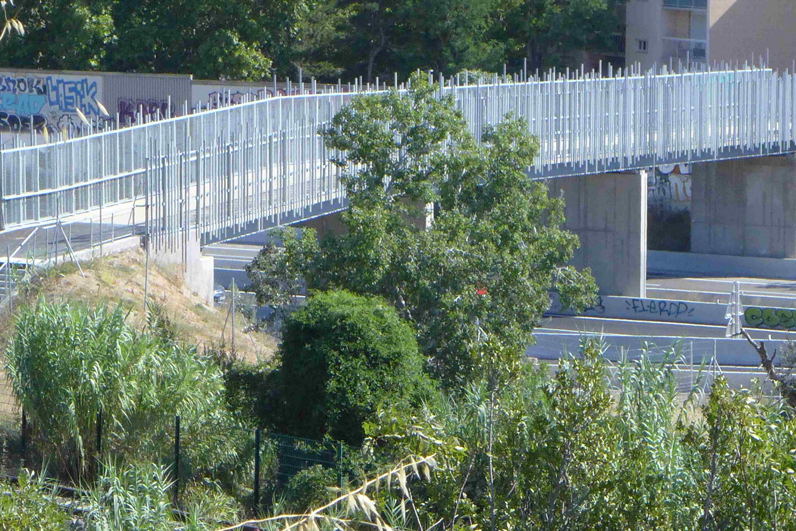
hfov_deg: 10.8
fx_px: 4224
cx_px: 381
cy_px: 260
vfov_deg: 7.2
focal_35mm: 191
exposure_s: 1/1000
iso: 400
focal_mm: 17.7
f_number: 5.6
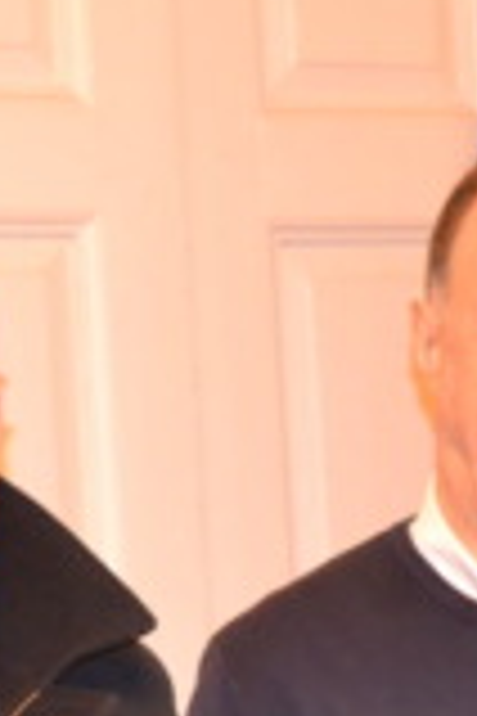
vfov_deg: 10.5
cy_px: 876
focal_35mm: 193
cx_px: 544
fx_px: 3836
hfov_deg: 7.1
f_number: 4.2
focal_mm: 30
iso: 2500
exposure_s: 1/60
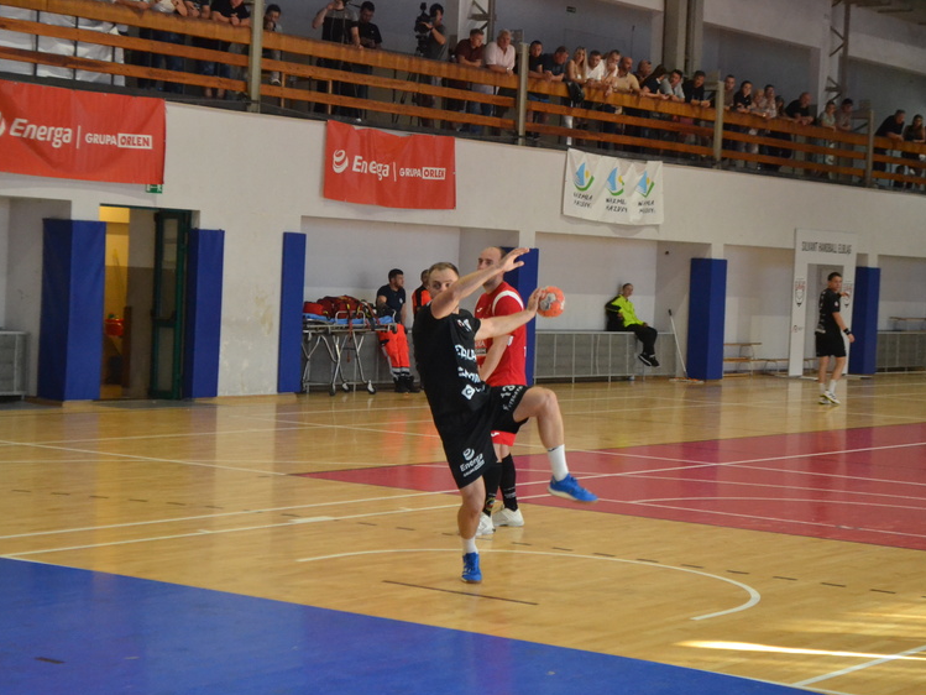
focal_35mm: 79
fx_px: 2114
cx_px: 401
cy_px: 350
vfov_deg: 18.7
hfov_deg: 24.7
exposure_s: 1/250
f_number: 5.3
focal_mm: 48
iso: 3200
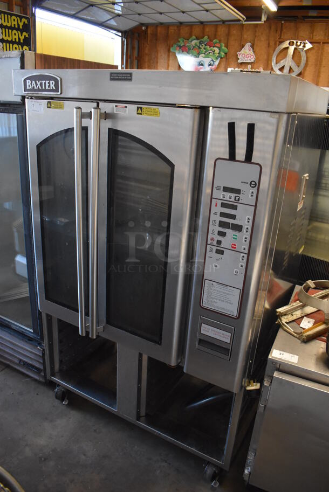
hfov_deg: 48.0
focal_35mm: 27
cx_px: 164
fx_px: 370
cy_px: 246
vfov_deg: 67.3
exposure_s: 1/125
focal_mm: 18
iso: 2500
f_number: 3.5
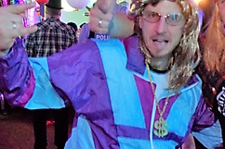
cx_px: 200
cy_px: 86
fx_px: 418
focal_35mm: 67
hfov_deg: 29.0
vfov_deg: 20.3
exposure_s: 1/50
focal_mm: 18
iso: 6400
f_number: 3.5
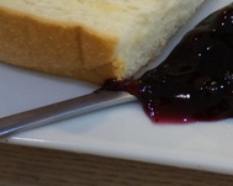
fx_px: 886
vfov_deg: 11.6
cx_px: 339
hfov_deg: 14.1
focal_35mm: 129
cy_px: -68
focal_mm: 27
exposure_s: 1/60
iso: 1250
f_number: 4.5
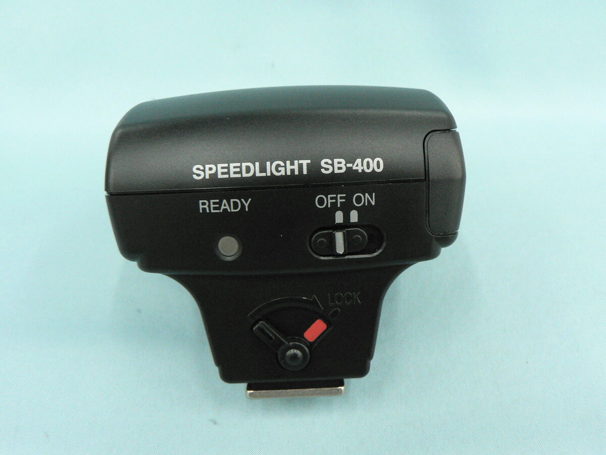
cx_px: 303
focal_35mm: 36
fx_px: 630
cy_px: 228
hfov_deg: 51.4
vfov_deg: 39.7
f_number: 4.5
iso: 400
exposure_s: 1/40
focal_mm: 6
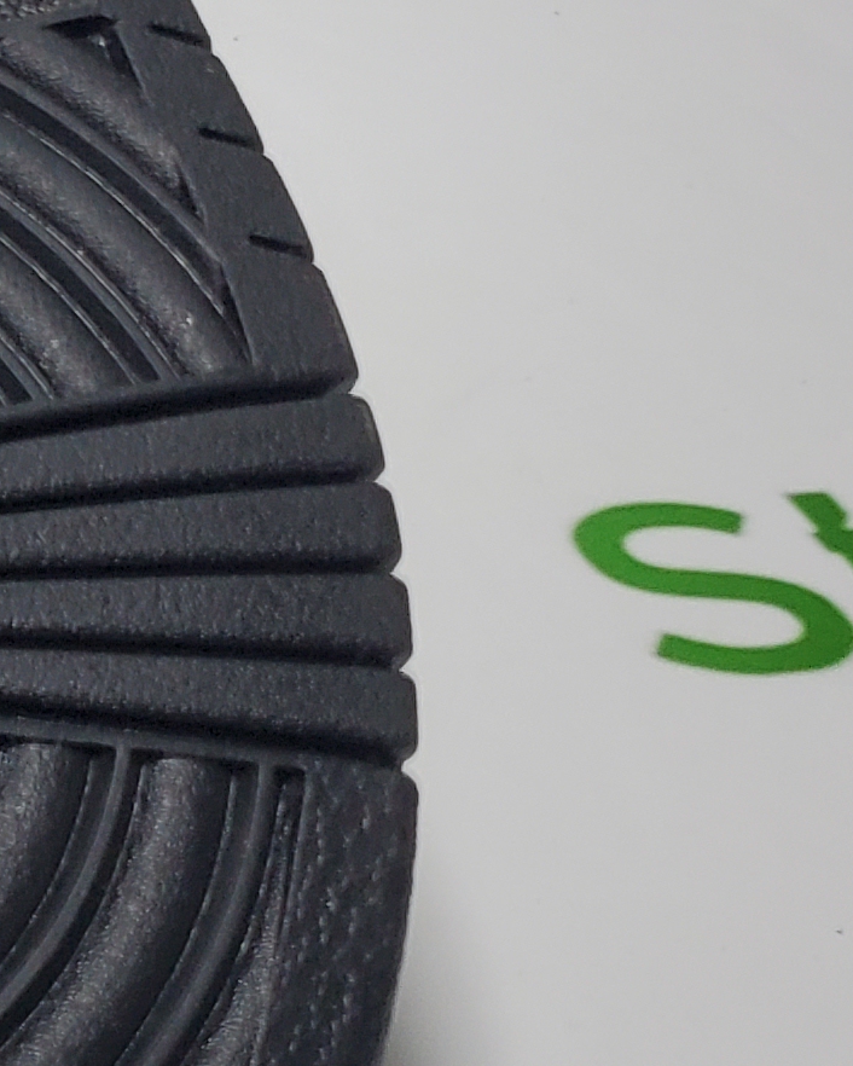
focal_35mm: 116
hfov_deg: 11.5
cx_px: -1021
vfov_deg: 16.5
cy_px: 305
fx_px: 3659
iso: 50
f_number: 1.5
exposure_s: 1/421
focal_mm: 4.3
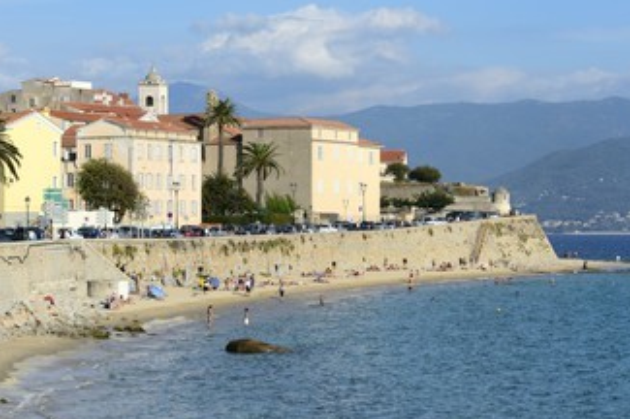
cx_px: 312
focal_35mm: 132
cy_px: 190
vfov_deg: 10.4
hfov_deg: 15.5
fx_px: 2308
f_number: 16
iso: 200
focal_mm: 102
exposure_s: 1/200
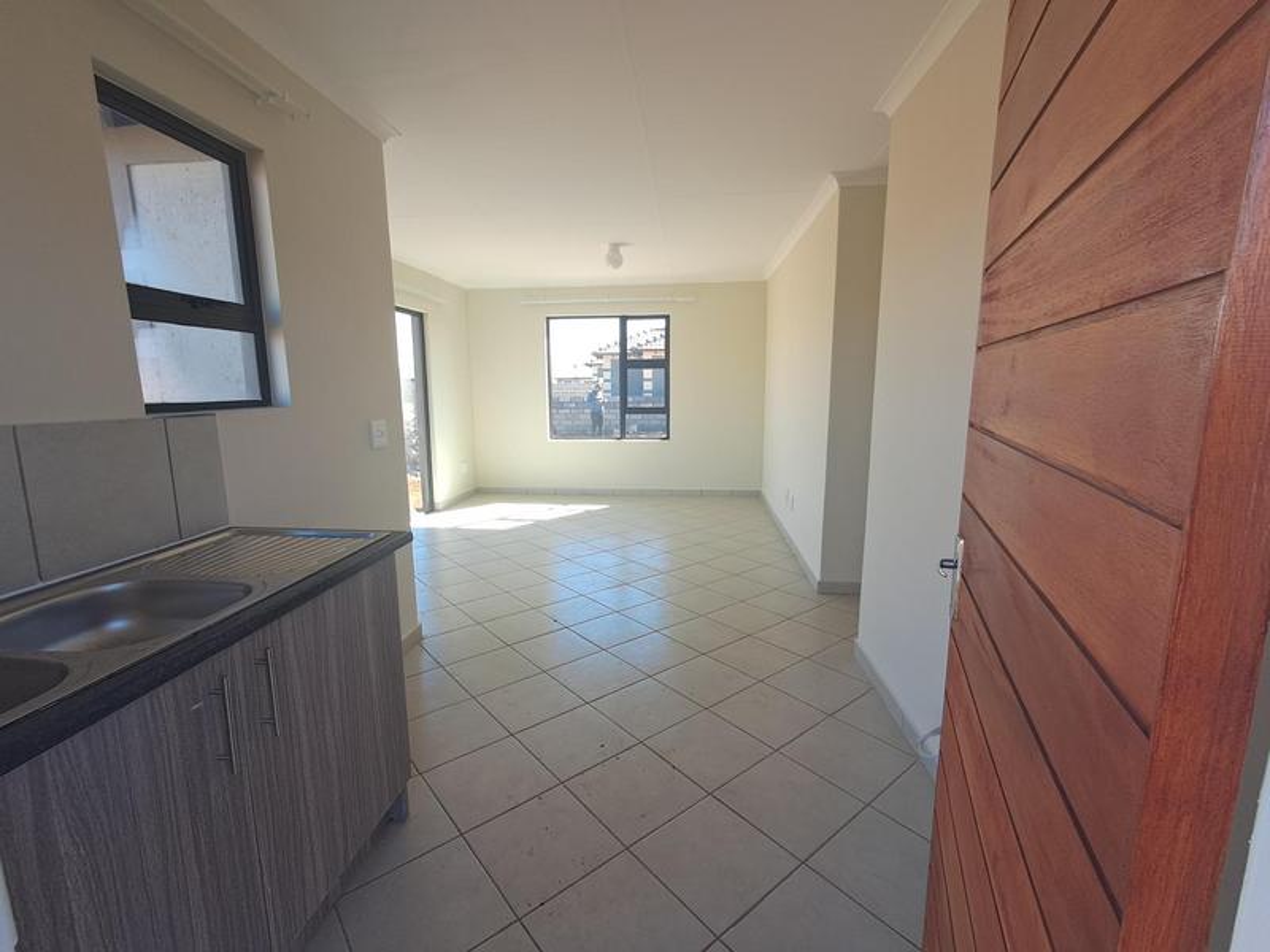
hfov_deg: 94.5
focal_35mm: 16
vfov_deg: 78.1
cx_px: 635
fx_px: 587
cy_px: 476
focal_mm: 1.64
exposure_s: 1/100
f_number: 2.2
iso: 40
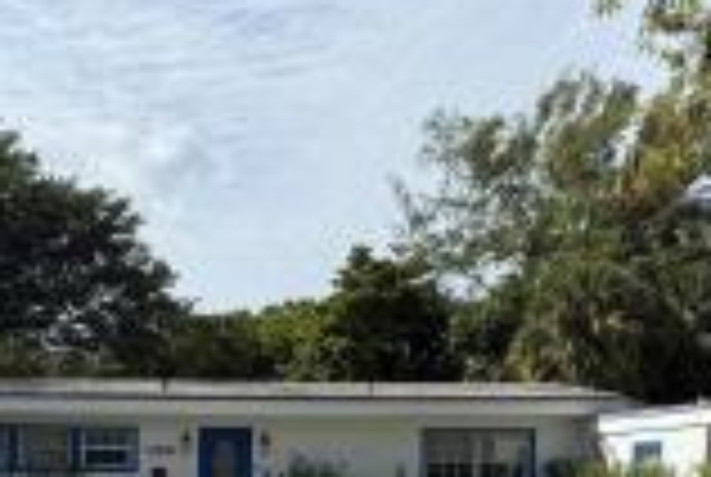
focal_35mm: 63
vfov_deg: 20.3
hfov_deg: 31.3
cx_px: 176
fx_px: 1247
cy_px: 576
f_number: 1.78
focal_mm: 6.76
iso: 100
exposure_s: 1/6173
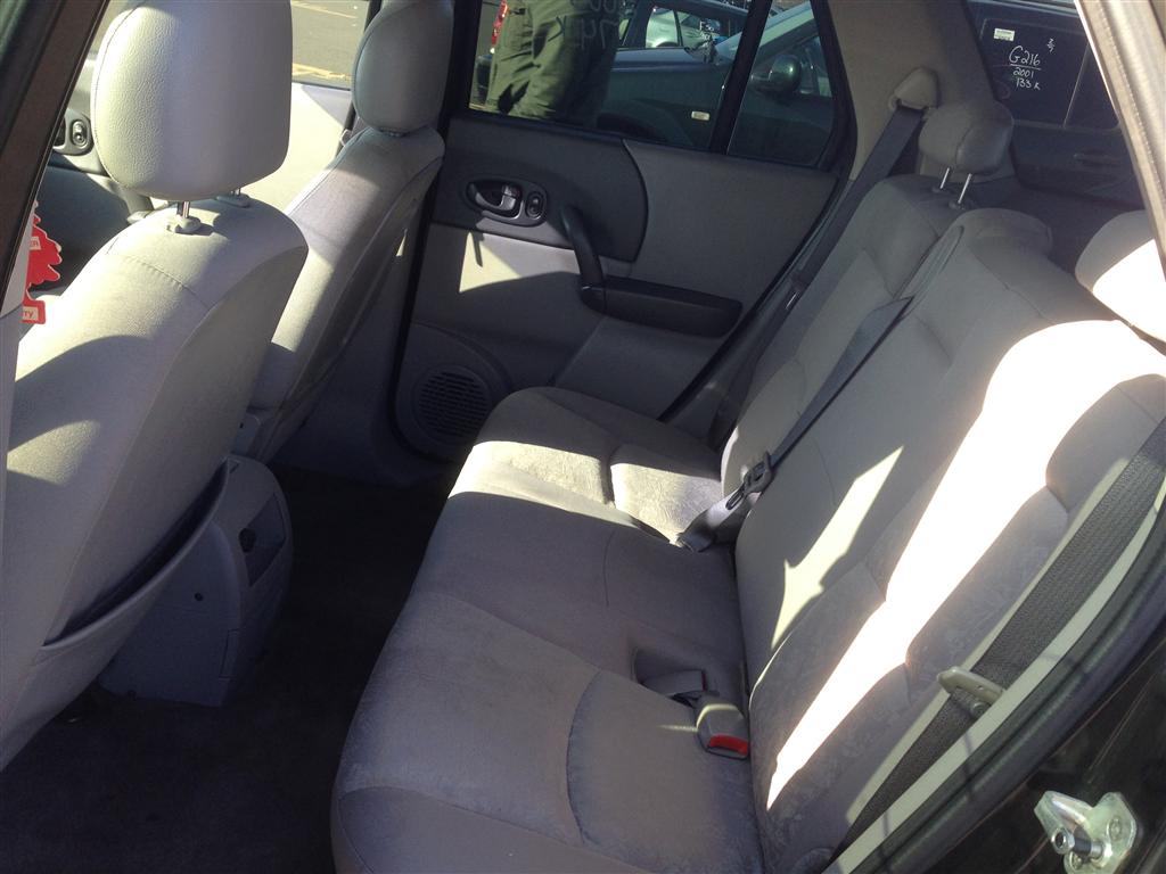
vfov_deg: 42.9
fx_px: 1112
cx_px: 583
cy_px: 437
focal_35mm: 33
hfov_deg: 55.4
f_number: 2.4
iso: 64
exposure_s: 1/120
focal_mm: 4.13
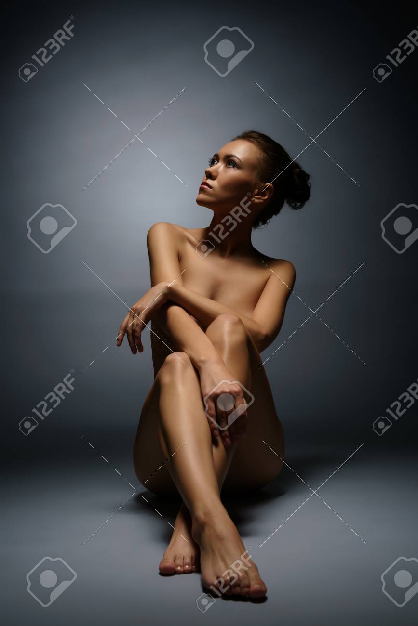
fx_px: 871
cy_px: 313
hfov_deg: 27.0
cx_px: 209
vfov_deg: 39.6
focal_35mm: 50
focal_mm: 50
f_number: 8
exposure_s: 1/100
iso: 100
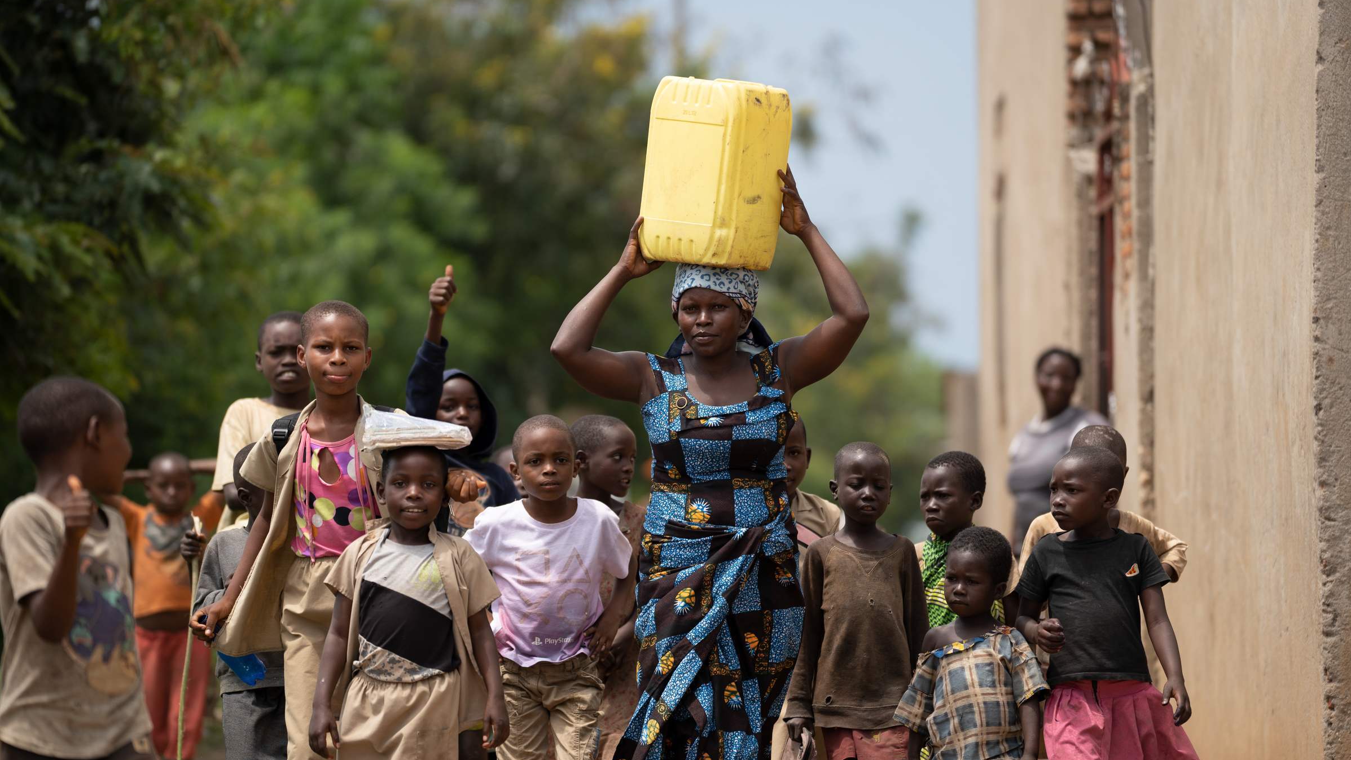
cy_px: 383
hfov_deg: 10.3
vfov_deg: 5.8
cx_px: 677
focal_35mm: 210
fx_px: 7523
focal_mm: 200
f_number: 2.8
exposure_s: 1/1600
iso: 125
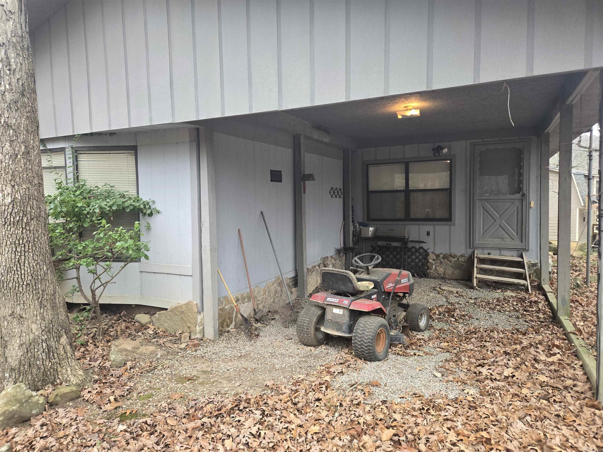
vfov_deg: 58.9
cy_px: 226
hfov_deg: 73.9
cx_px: 302
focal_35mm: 23
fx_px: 401
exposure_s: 1/180
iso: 160
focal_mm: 5.4
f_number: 1.8
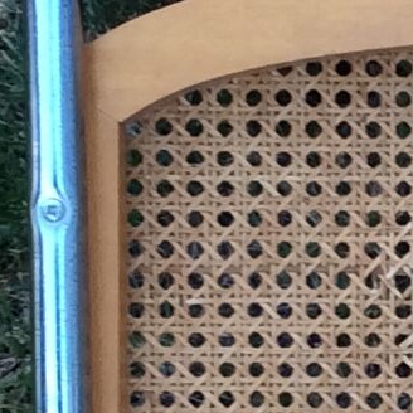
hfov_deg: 7.7
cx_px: 567
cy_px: 363
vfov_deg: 7.8
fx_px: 3010
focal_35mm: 223
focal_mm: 3.3
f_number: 2.4
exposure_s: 1/50
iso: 32
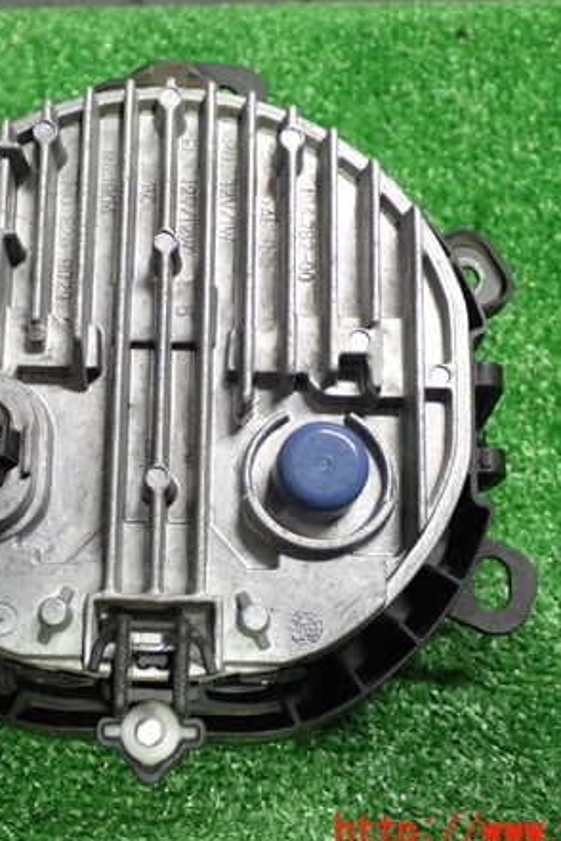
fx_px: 1356
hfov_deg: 23.3
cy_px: 427
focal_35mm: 58
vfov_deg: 34.5
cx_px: 193
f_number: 2.8
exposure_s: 1/30
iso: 800
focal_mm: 7.31
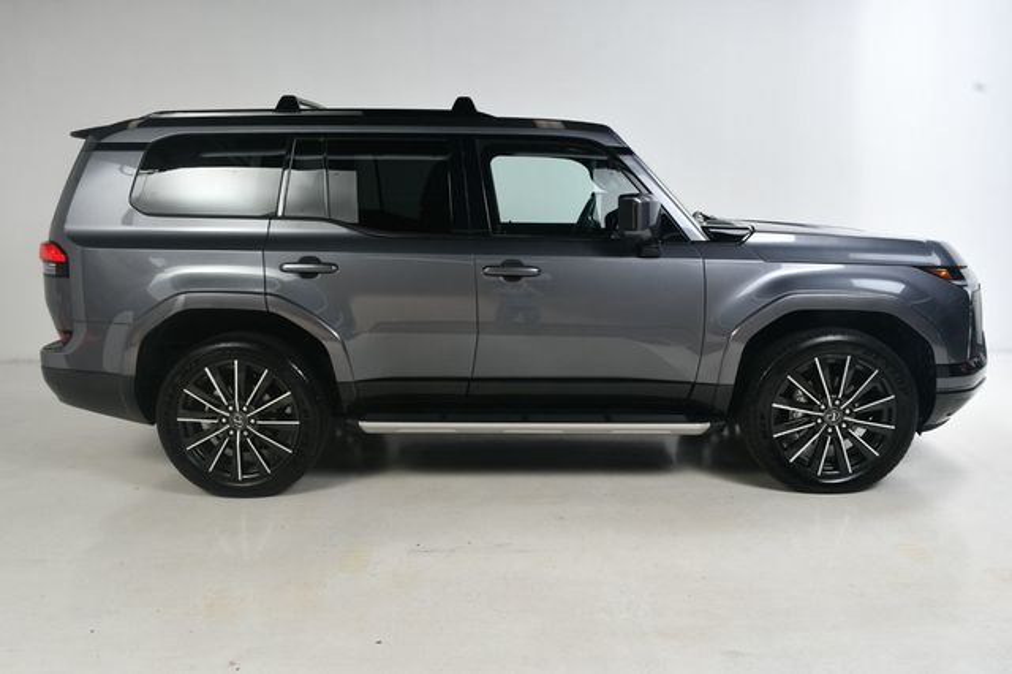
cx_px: 506
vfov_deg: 43.6
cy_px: 337
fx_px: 843
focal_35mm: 30
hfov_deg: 62.0
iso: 100
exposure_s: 1/160
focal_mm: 20
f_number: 11
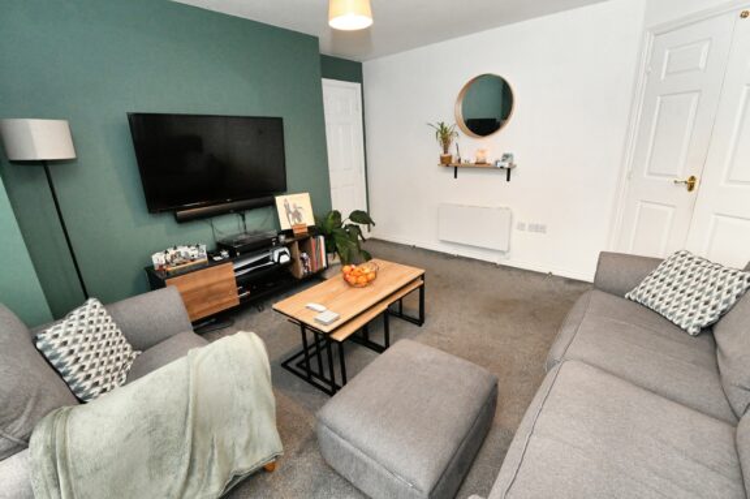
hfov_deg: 100.4
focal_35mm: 15
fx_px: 312
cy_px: 250
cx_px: 375
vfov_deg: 77.2
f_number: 10
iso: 6400
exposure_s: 1/60
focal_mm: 15
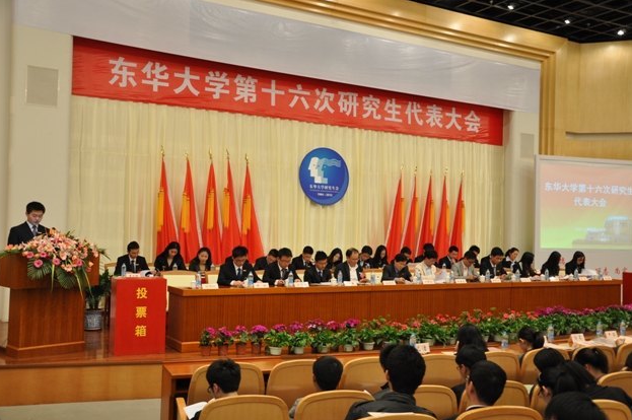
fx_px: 675
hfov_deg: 50.1
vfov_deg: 34.5
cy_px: 215
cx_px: 320
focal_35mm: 39
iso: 560
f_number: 4
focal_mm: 25
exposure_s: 1/15
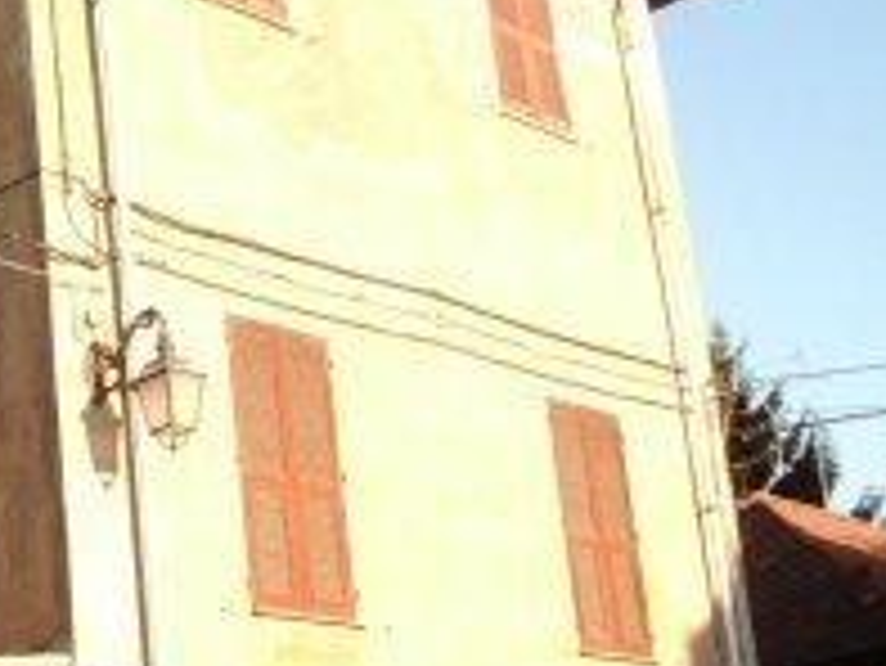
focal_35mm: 82
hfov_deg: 22.6
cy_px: 374
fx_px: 2100
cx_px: -67
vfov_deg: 18.0
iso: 200
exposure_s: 1/125
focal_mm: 6.3
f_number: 7.3
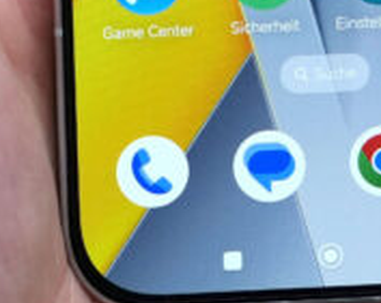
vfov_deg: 5.8
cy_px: -265
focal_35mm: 263
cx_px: 304
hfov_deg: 7.4
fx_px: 2961
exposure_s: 1/160
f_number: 4
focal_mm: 34
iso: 640
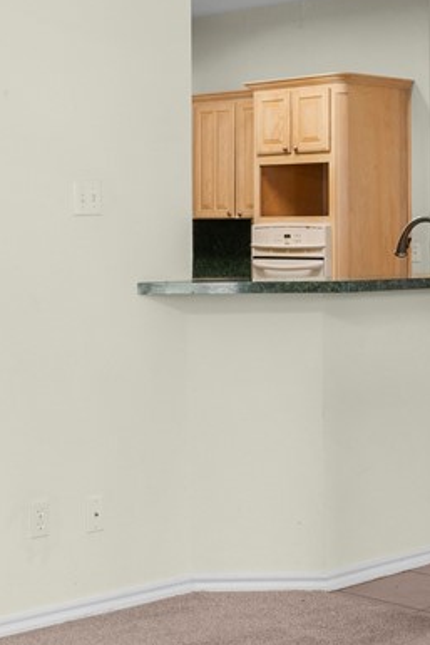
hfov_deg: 17.3
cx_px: 220
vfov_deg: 25.6
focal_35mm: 79
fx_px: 1414
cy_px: 228
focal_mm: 14
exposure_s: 1/6
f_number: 9
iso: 400
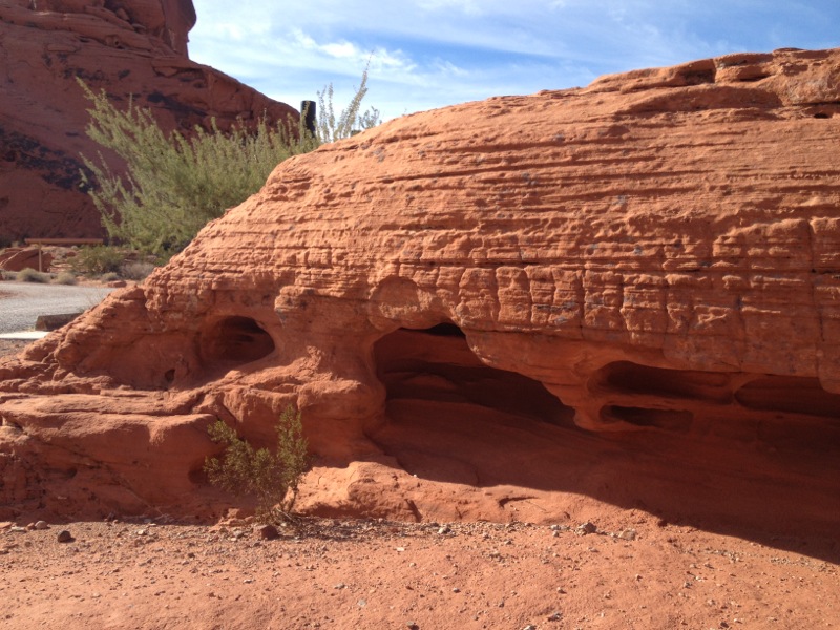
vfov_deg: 40.7
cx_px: 420
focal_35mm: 35
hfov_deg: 52.6
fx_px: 849
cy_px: 315
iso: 50
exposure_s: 1/1082
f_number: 2.4
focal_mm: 4.28
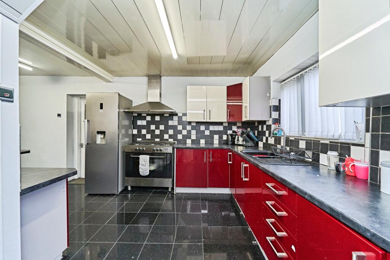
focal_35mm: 14
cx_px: 195
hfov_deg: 104.2
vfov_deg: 81.2
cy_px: 130
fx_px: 152
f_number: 8
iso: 400
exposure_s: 1/25
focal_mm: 14
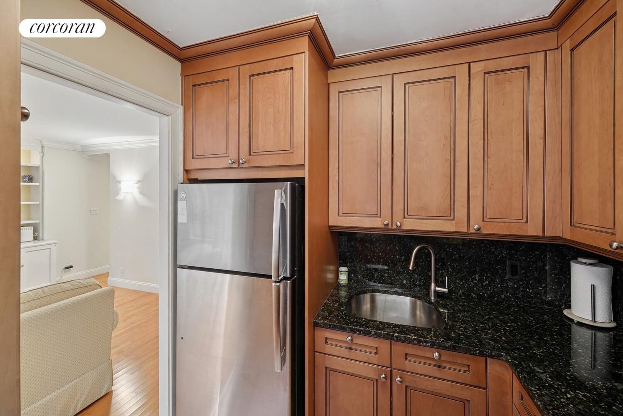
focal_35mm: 14
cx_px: 312
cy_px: 208
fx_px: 242
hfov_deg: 104.2
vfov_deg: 81.2
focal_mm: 14
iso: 250
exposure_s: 1.6
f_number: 11
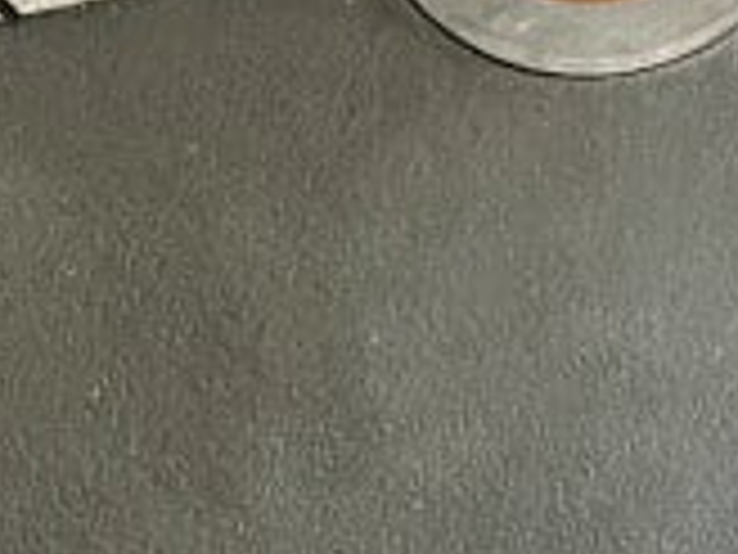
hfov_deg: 11.2
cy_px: 1063
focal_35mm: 162
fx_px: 3454
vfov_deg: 8.7
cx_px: -675
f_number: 1.6
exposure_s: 1/50
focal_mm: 5.1
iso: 400
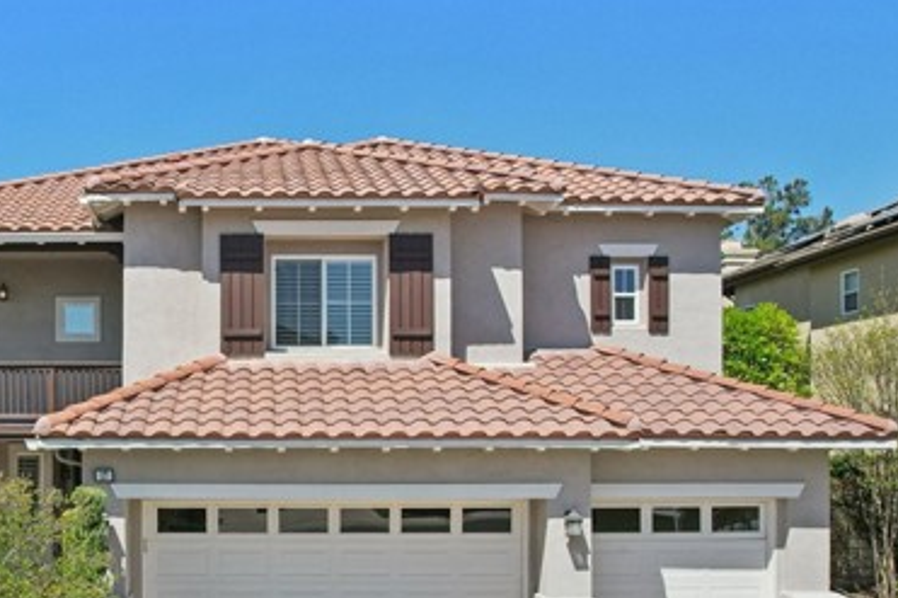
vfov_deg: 34.5
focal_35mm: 38
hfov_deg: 49.2
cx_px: 254
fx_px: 947
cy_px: 431
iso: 130
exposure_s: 1/2500
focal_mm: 8.4
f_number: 2.8
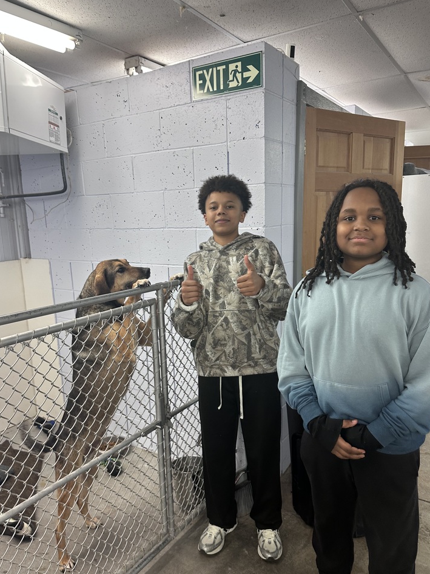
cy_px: 299
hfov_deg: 53.1
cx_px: 213
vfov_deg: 67.3
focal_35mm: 26
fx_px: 431
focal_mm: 6.86
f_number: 1.78
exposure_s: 1/60
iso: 125
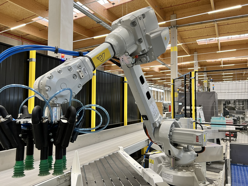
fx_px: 186
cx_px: 124
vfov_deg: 53.1
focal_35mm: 26
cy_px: 93
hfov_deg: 67.3
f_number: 1.5
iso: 100
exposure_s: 1/50
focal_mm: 5.7
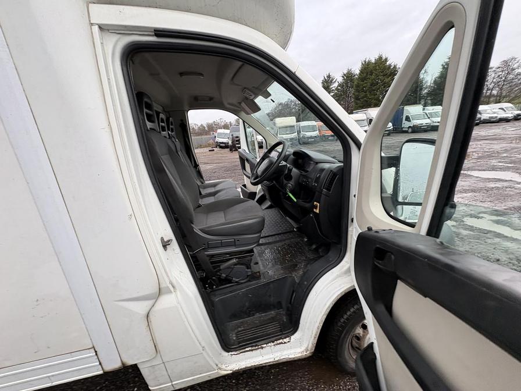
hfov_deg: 102.1
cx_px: 260
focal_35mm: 14
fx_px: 211
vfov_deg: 85.7
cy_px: 196
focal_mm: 2.22
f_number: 2.2
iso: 64
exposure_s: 1/99
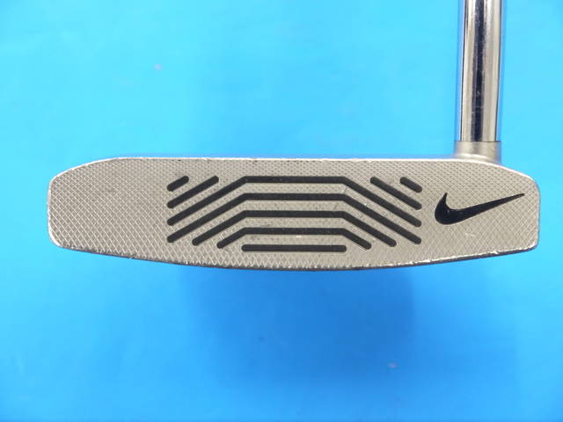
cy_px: 211
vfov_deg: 19.9
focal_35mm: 74
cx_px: 282
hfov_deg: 26.3
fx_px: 1204
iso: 800
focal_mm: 37
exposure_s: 1/50
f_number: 5.4
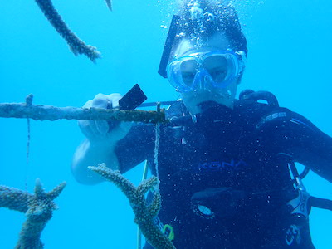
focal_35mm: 25
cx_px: 166
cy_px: 124
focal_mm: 4.5
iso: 100
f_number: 2.8
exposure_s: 1/400
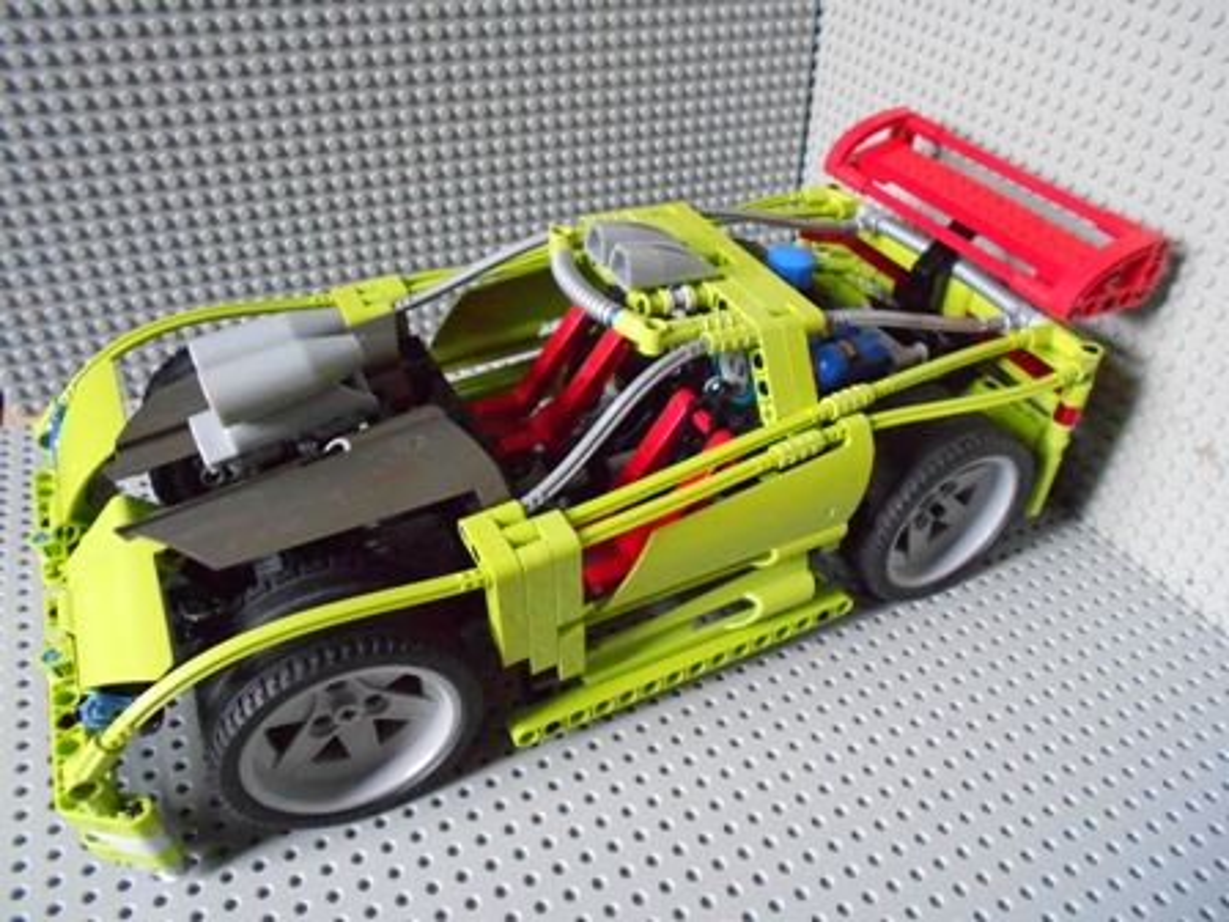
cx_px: 614
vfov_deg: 53.1
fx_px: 923
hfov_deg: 67.3
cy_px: 461
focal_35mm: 26
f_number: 3.2
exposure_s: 1/60
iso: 800
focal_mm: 4.6
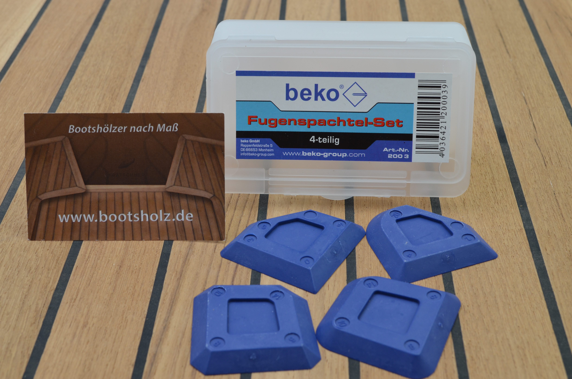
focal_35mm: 54
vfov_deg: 25.0
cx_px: 286
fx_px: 856
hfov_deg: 36.9
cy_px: 190
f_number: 8
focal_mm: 36
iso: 320
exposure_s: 1/60
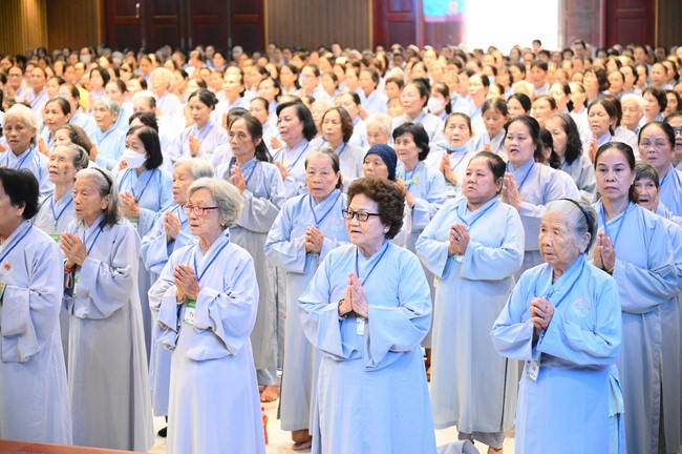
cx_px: 341
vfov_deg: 18.1
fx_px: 1419
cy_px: 227
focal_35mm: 75
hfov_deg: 27.0
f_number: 4
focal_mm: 75
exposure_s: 1/125
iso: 10000
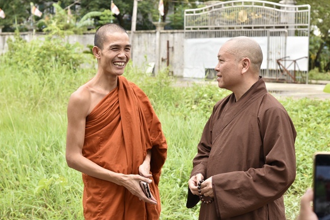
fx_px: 852
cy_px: 97
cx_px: 145
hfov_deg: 21.9
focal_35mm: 93
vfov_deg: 14.7
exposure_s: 1/250
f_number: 7.1
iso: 250
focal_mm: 75
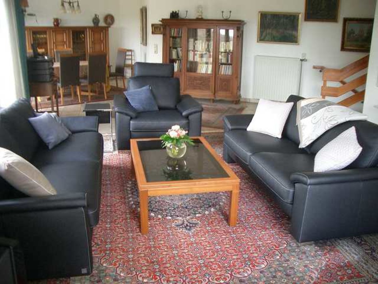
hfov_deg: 52.6
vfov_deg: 40.7
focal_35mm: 35
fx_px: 382
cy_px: 142
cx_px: 189
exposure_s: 1/40
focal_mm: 5.8
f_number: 2.6
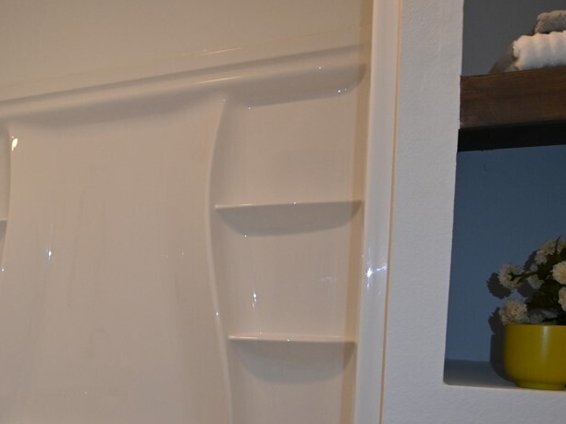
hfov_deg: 38.2
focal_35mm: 40
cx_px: -68
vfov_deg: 34.6
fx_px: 654
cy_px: 351
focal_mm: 10
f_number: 3.5
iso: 500
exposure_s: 1/200
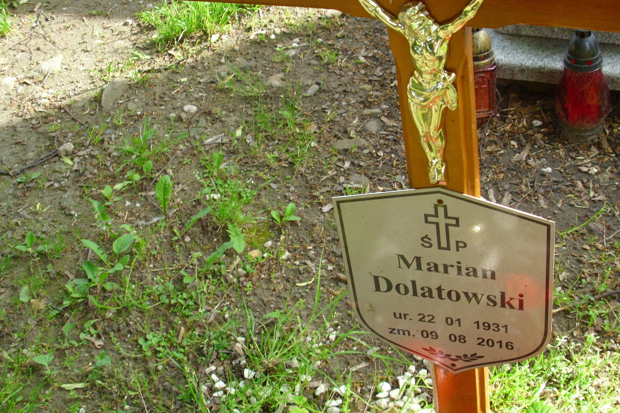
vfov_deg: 26.0
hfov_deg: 37.5
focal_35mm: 52
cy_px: 193
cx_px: 441
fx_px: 896
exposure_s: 1/66
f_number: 3
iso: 50
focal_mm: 6.2
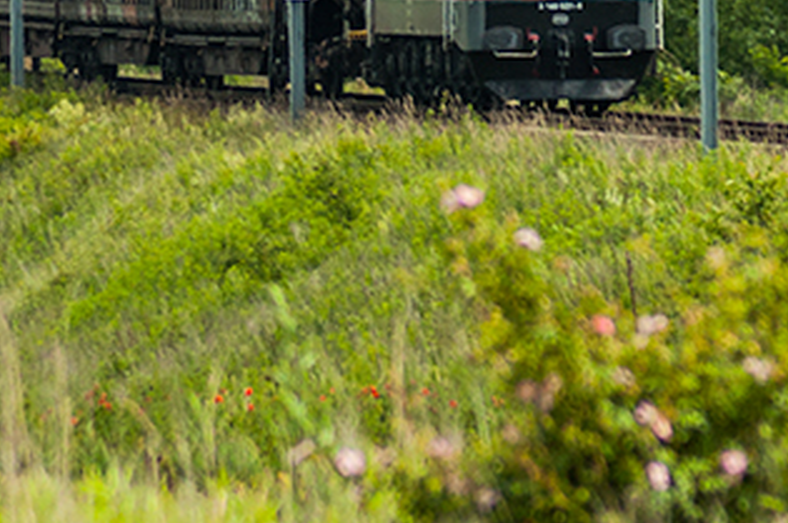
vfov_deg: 1.5
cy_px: -120
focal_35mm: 927
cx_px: 20
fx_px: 20260
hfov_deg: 2.2
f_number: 7.1
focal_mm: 190
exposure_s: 1/640
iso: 200
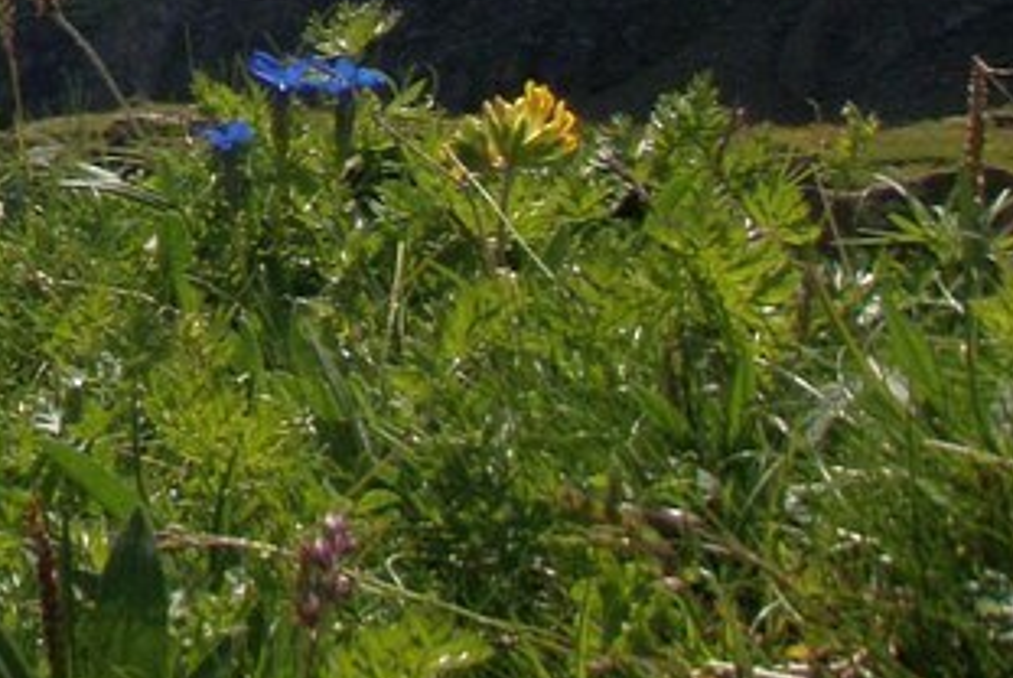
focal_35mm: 130
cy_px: -365
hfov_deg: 14.9
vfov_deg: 10.2
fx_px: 3661
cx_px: -368
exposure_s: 1/400
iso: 80
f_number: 6.3
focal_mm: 6.7
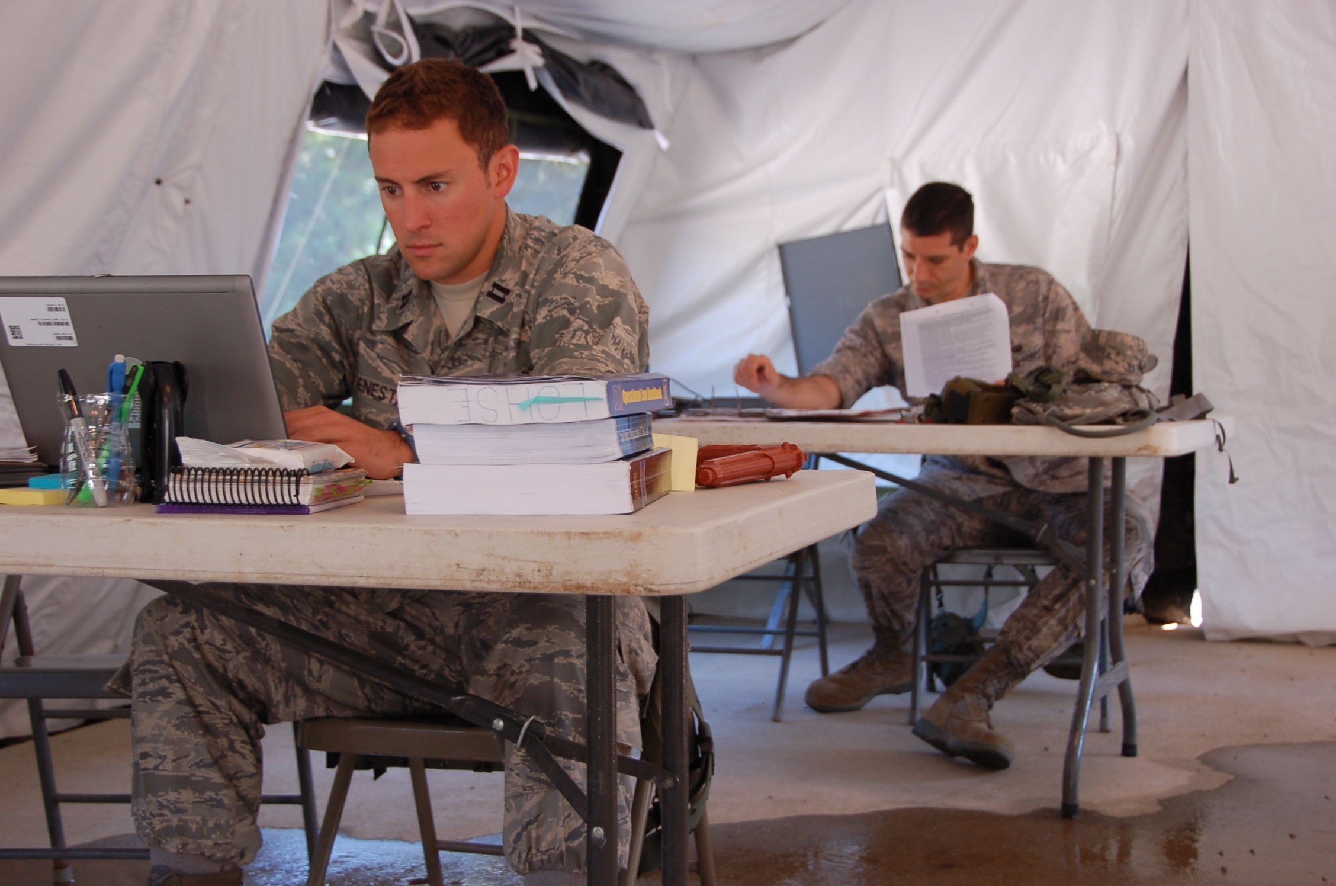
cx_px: 668
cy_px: 443
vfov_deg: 26.4
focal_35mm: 51
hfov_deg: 38.9
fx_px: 1889
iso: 400
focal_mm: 34
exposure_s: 1/30
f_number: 4.2
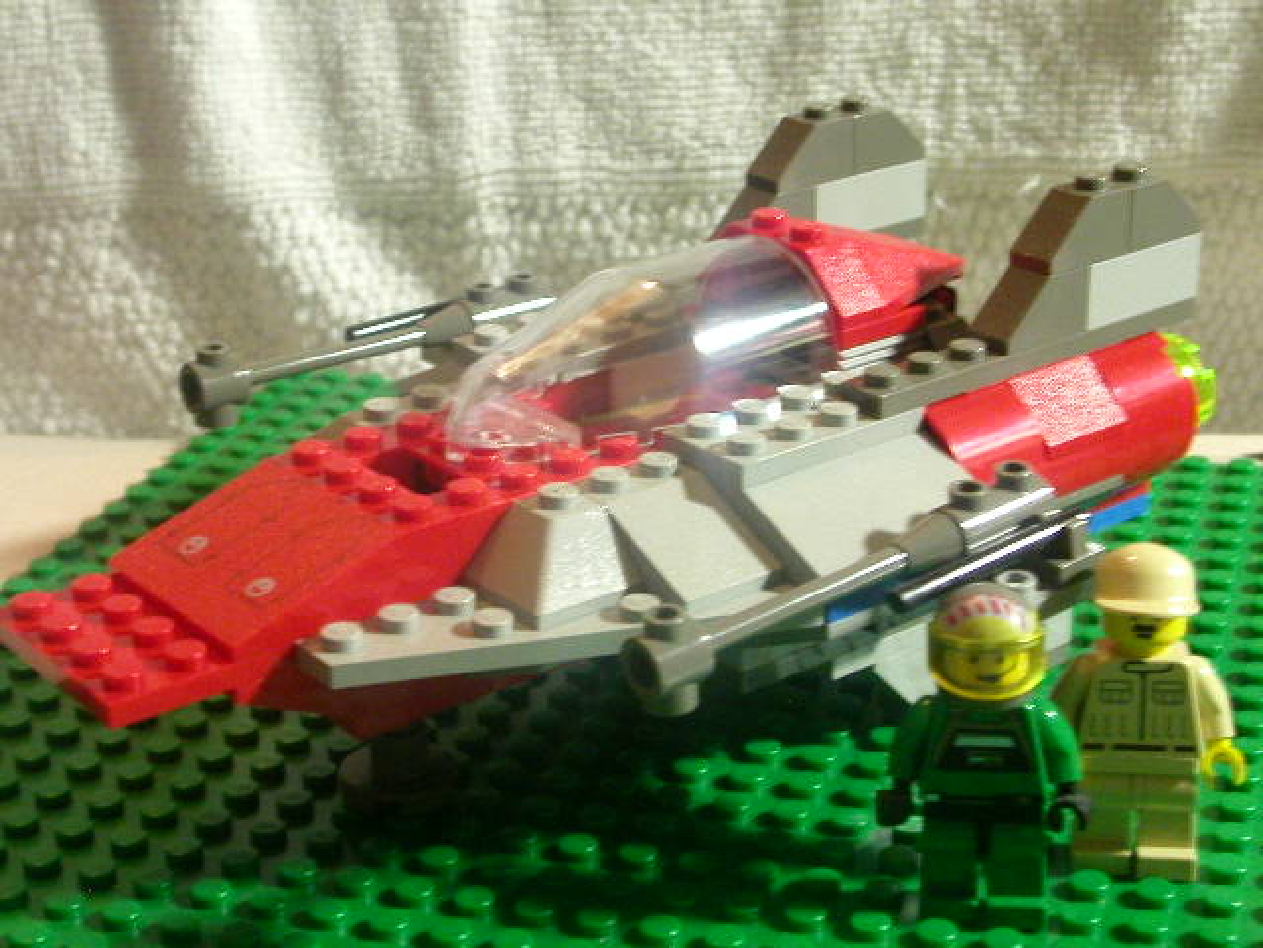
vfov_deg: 22.9
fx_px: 2335
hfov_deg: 30.3
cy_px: 474
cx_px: 632
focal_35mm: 64
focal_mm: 9.7
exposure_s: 1/5.2
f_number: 3.5
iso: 400
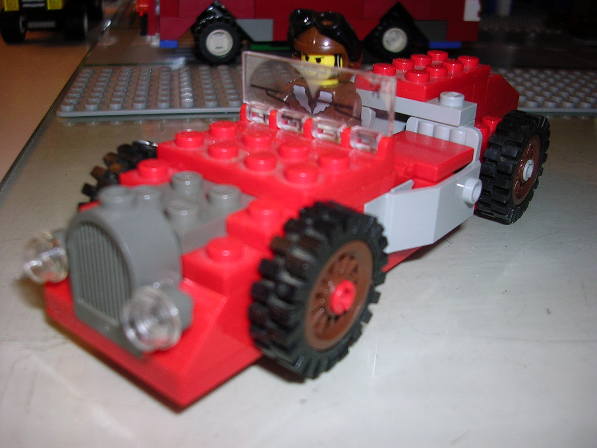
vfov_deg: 37.7
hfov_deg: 49.0
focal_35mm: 38
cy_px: 224
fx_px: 655
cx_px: 298
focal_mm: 5.8
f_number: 2.8
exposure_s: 1/60.1
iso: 50
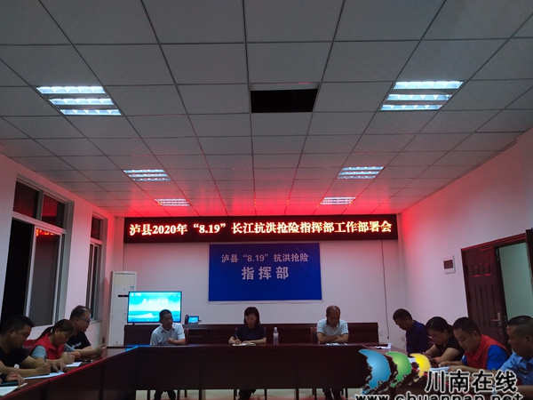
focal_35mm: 32
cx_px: 256
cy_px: 206
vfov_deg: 44.2
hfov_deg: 56.8
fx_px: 493
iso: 349
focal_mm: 3.95
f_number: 1.8
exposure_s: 1/50
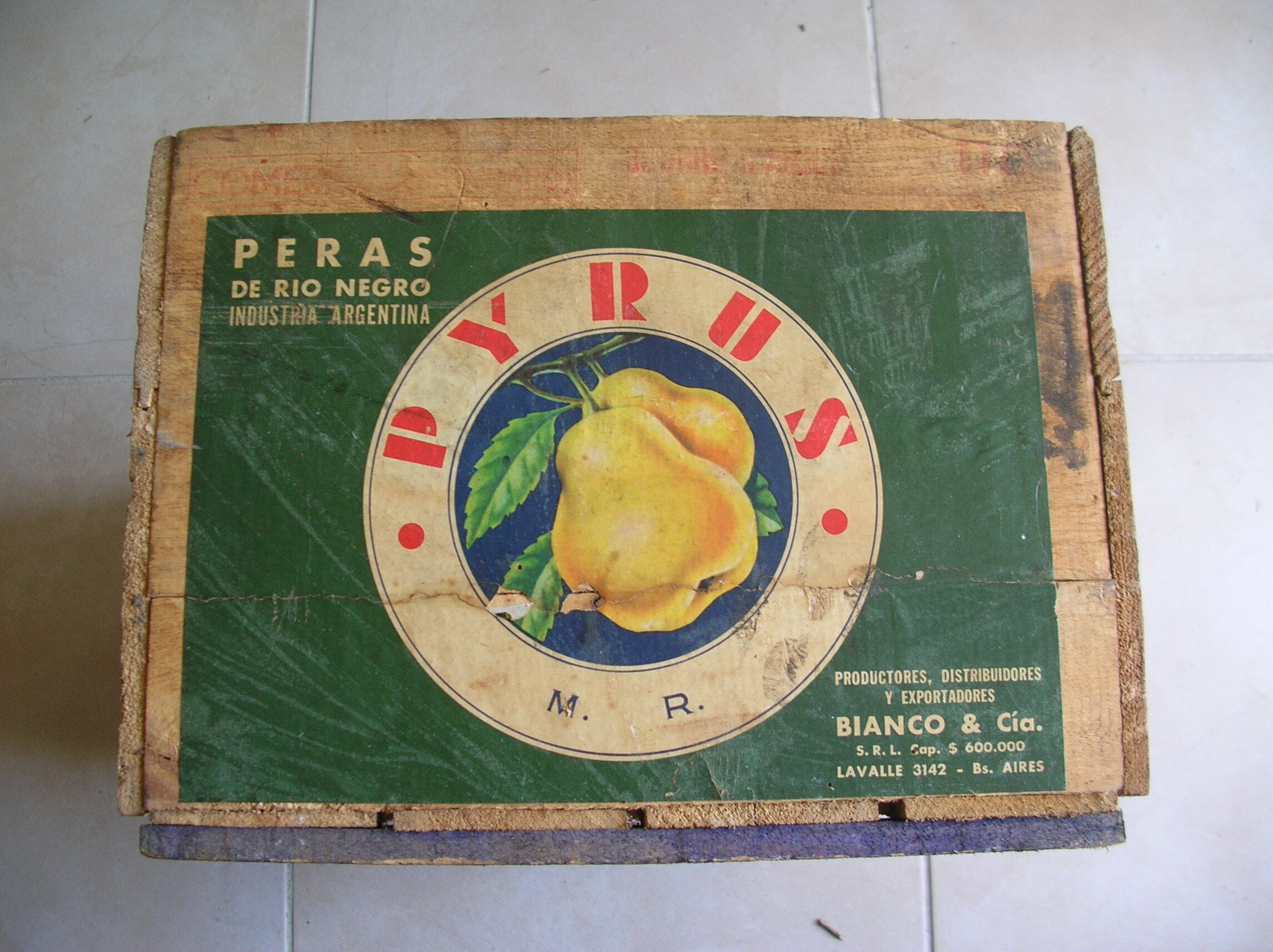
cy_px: 476
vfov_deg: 40.6
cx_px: 636
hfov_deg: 52.7
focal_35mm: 35
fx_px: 1286
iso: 50
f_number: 2.8
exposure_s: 1/8.9
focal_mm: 5.8
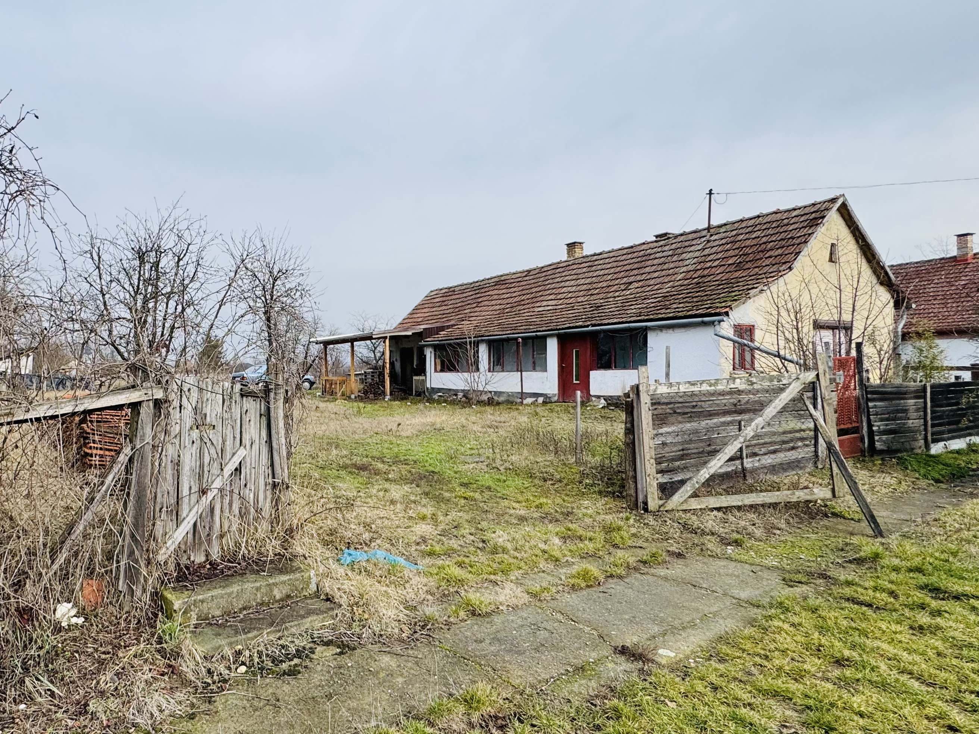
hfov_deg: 102.1
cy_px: 367
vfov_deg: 85.7
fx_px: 396
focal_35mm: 14
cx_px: 490
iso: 40
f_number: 2.2
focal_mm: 2.22
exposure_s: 1/1299
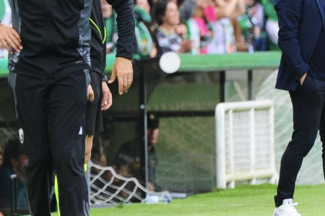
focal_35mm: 630
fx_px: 5684
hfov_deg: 3.3
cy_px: 62
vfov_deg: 2.2
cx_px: 149
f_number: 4.5
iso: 2500
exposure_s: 1/1600
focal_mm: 300
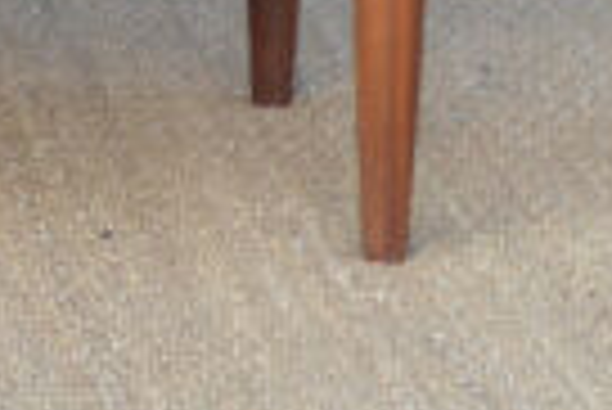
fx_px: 5735
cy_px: -906
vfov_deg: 3.9
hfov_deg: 6.0
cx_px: -621
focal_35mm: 337
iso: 280
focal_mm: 34
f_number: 5.6
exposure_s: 1/125
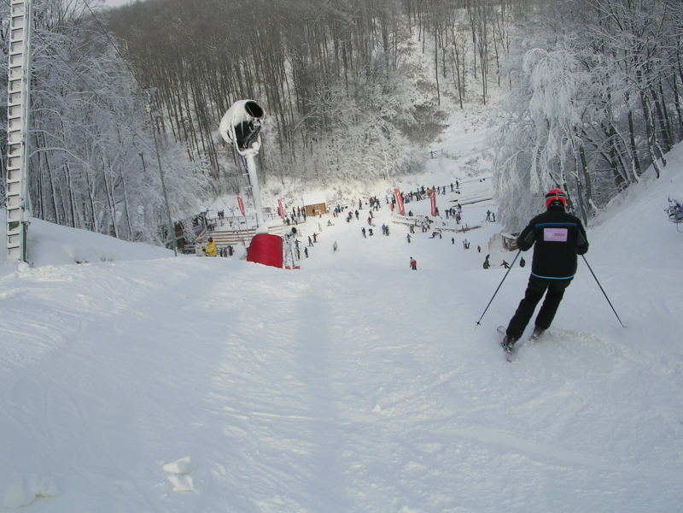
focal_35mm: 38
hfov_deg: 49.0
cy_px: 256
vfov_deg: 37.7
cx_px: 342
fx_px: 750
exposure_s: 1/210
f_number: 5.6
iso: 50
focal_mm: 5.8
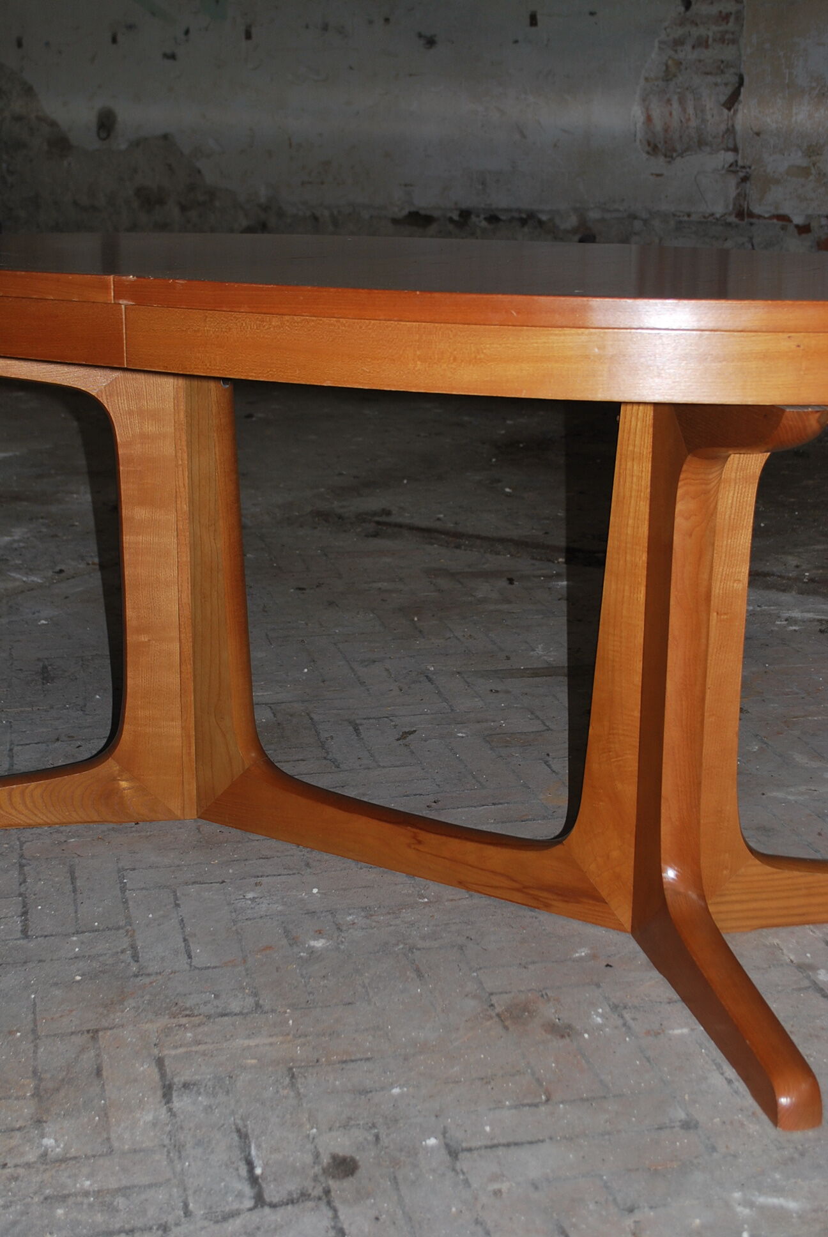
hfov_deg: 28.2
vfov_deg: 41.1
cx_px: 414
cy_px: 618
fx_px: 1651
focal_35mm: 48
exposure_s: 1/60
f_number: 5
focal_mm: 32
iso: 200
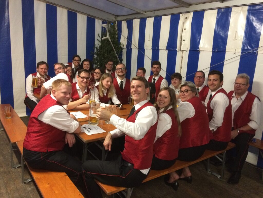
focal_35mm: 29
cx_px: 132
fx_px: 220
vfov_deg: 48.2
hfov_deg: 61.7
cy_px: 99
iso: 320
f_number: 2.2
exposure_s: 1/25
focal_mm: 4.15
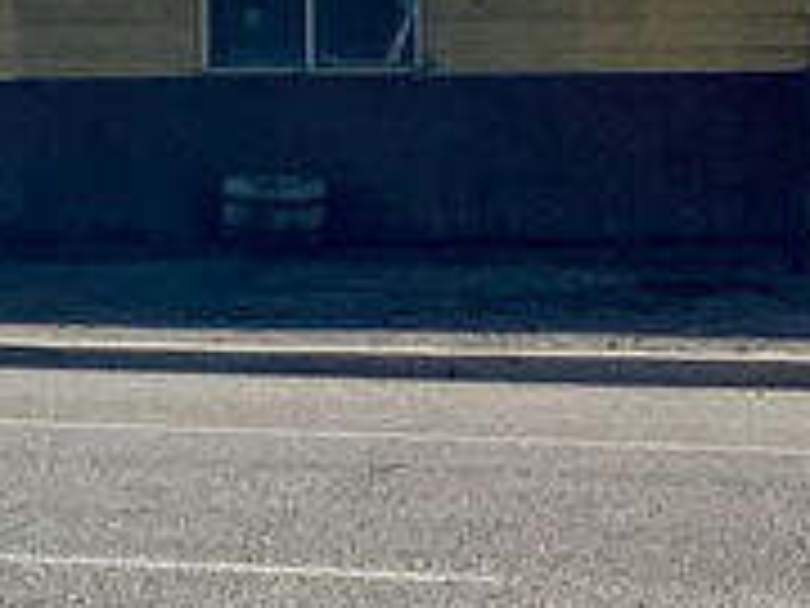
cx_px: -14
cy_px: -59
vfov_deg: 8.9
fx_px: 3861
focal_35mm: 165
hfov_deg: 11.8
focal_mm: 3
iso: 20
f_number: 1.8
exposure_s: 1/4405
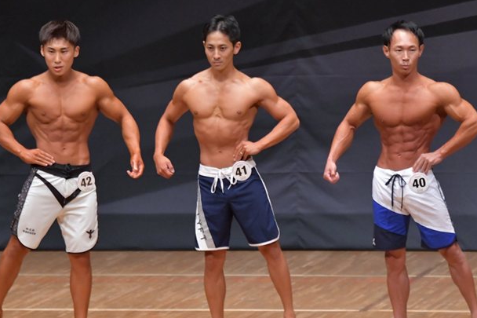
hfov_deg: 6.0
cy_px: 186
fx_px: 4556
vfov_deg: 4.0
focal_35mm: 344
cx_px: 223
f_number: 5.6
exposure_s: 1/400
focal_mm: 180
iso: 6400
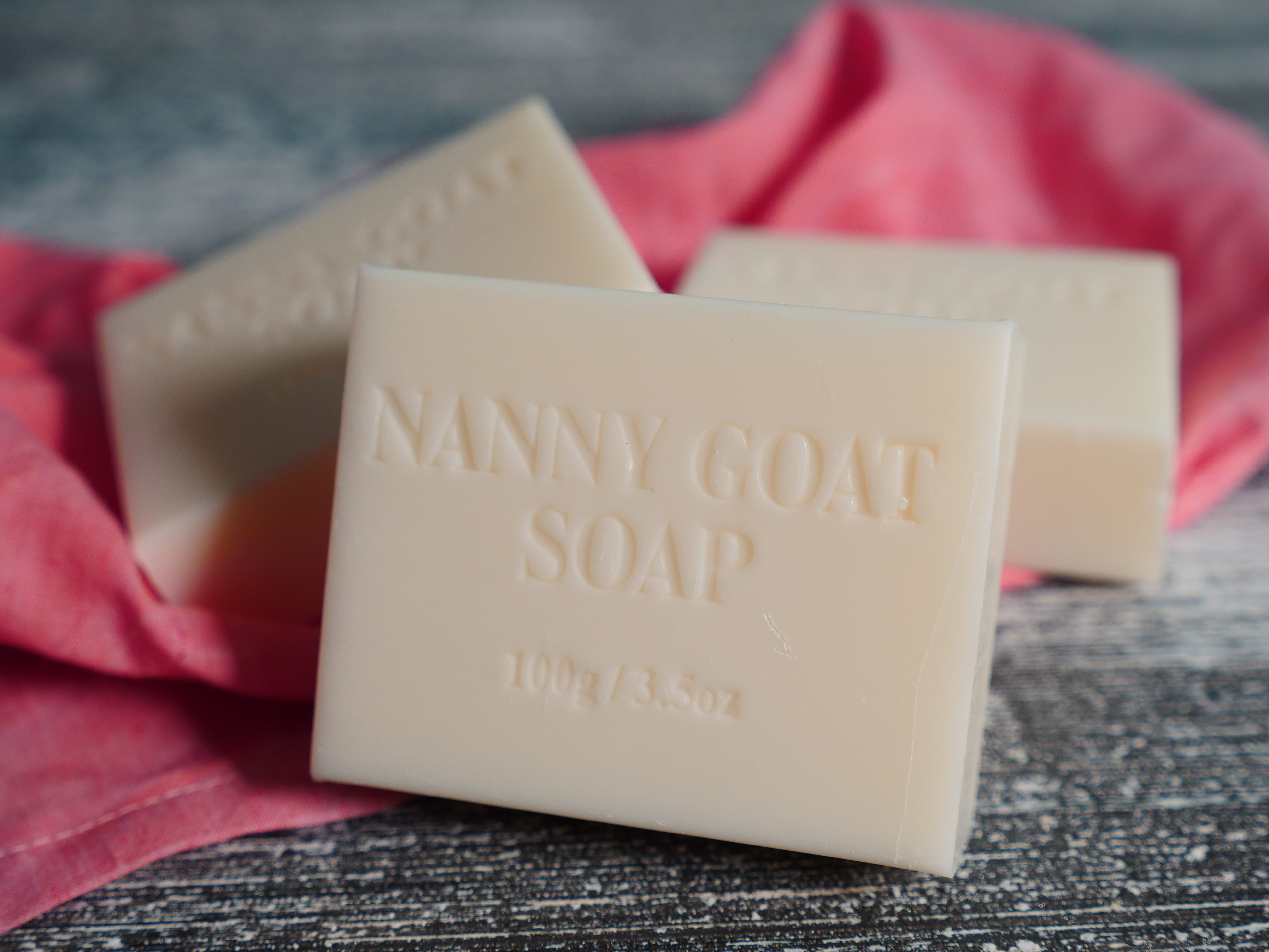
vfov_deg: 27.0
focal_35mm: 54
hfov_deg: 35.5
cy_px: 476
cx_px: 634
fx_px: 1980
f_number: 4
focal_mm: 27
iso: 250
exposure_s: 1/60
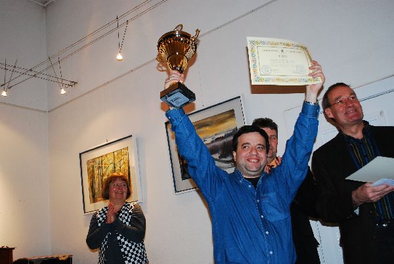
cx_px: 197
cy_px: 132
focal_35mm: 39
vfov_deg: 34.3
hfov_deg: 49.5
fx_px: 427
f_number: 4.5
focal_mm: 26
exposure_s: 1/60
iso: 640
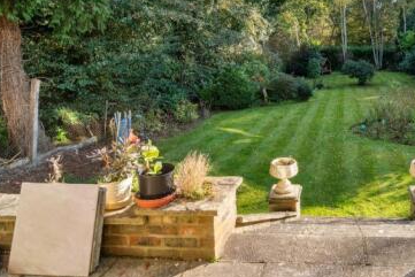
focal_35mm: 29
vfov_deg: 42.1
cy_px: 39
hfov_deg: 59.4
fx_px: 334
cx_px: 323
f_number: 6.3
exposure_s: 1/500
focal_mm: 16
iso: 1600
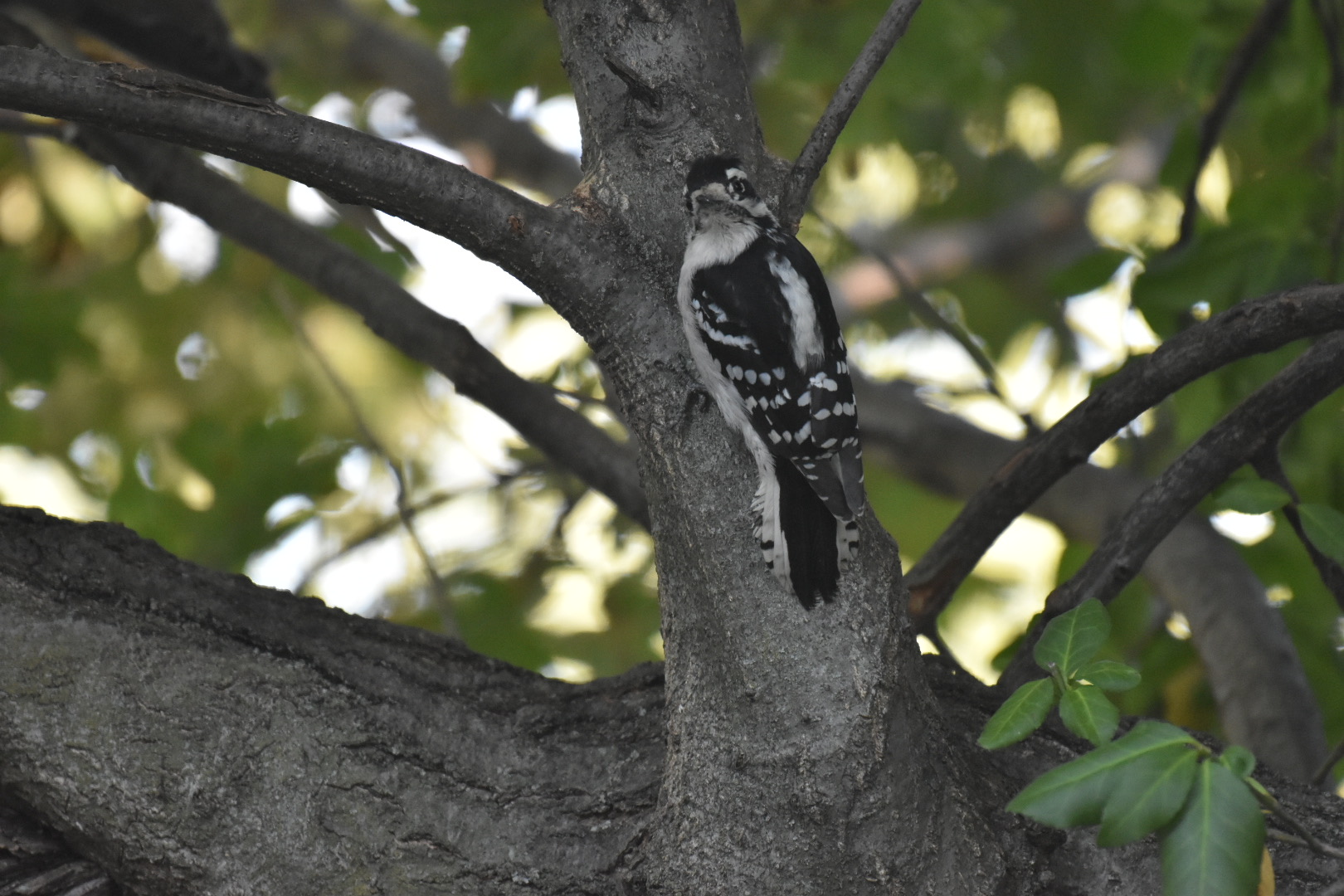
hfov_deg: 2.7
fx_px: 27998
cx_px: 672
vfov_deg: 1.8
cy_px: 448
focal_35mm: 750
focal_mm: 500
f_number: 5.6
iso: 2800
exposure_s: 1/640
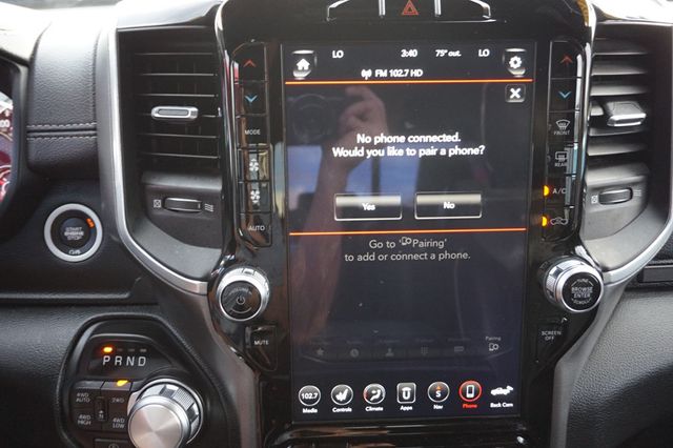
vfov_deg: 43.6
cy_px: 224
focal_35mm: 30
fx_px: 561
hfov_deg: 62.0
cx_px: 336
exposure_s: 1/60
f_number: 4
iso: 1000
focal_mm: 20
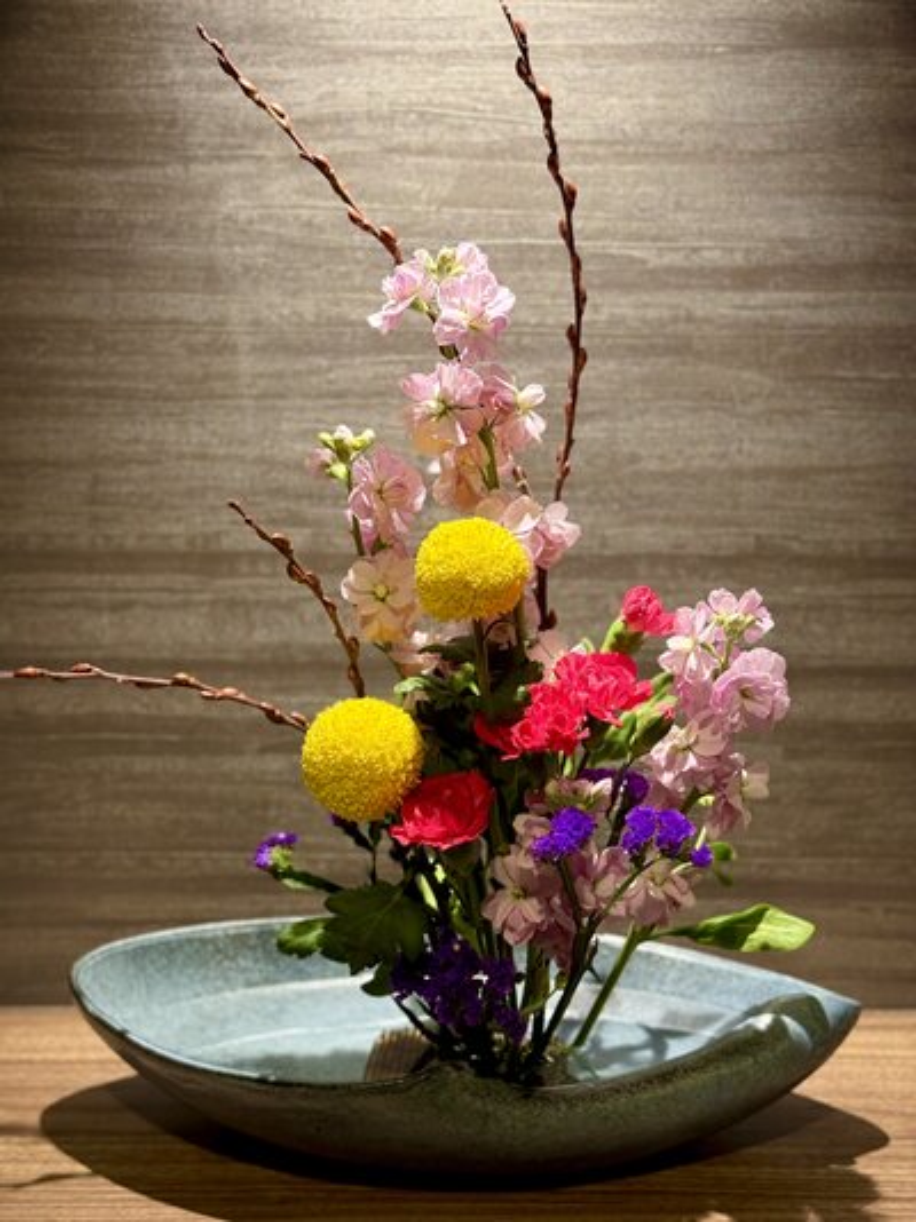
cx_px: 458
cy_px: 611
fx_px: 1695
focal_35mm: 48
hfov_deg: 30.2
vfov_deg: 39.7
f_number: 1.78
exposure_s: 1/60
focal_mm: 6.76
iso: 100
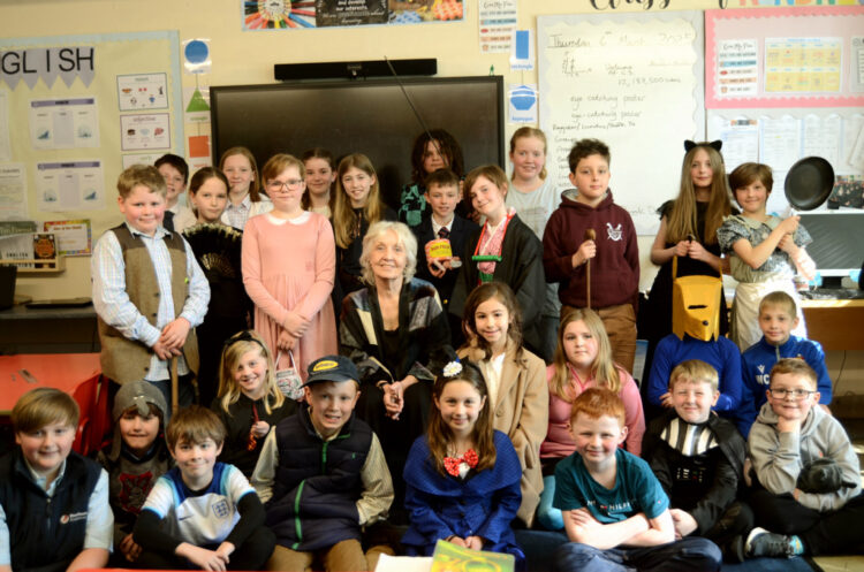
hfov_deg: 53.2
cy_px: 286
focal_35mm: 36
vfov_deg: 36.7
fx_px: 862
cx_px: 432
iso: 100
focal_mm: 24
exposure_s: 1/10
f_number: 3.8
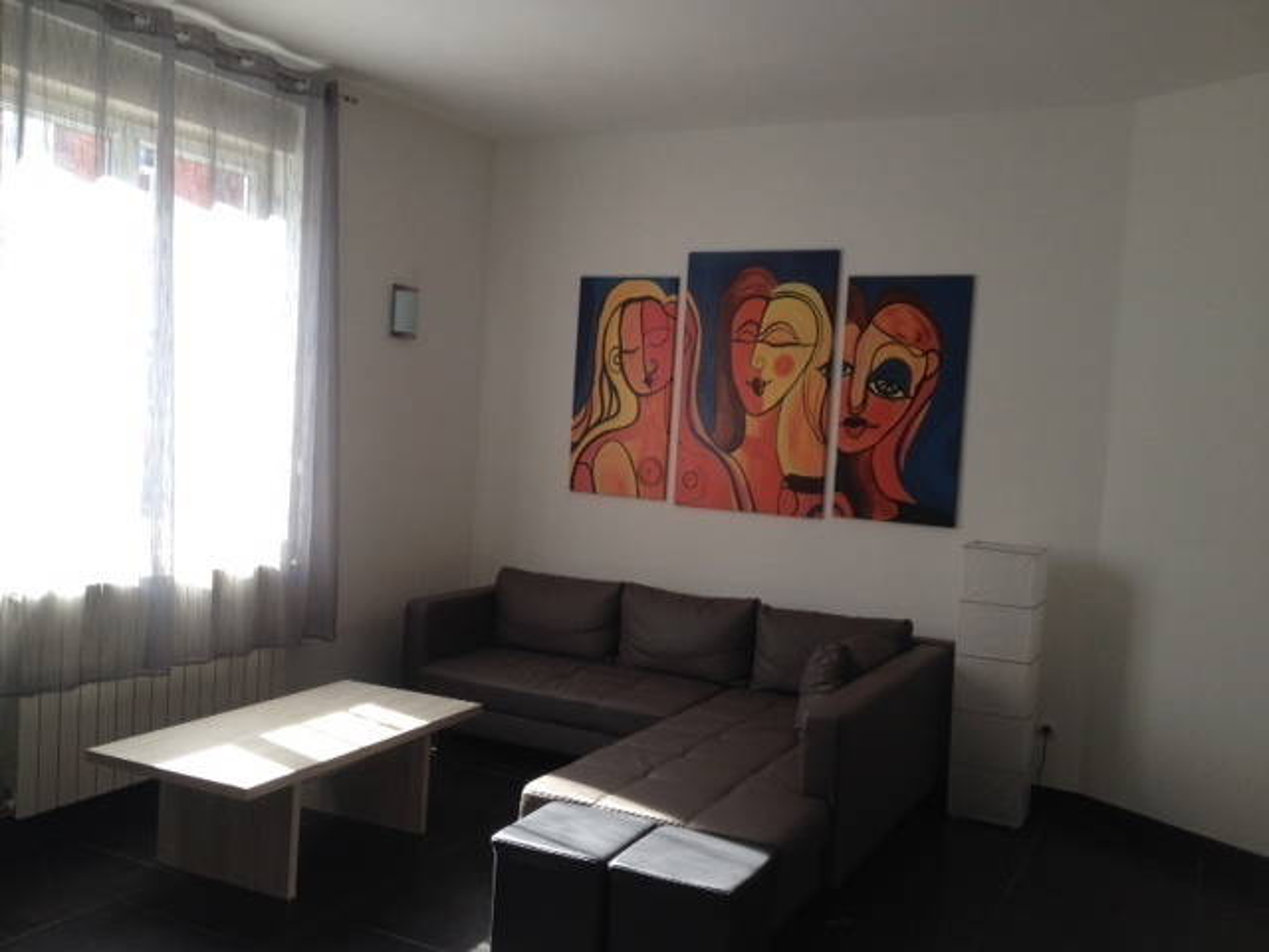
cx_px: 634
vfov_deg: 40.7
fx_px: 1283
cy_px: 476
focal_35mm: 35
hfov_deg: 52.6
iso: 80
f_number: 2.4
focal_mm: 4.28
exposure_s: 1/120
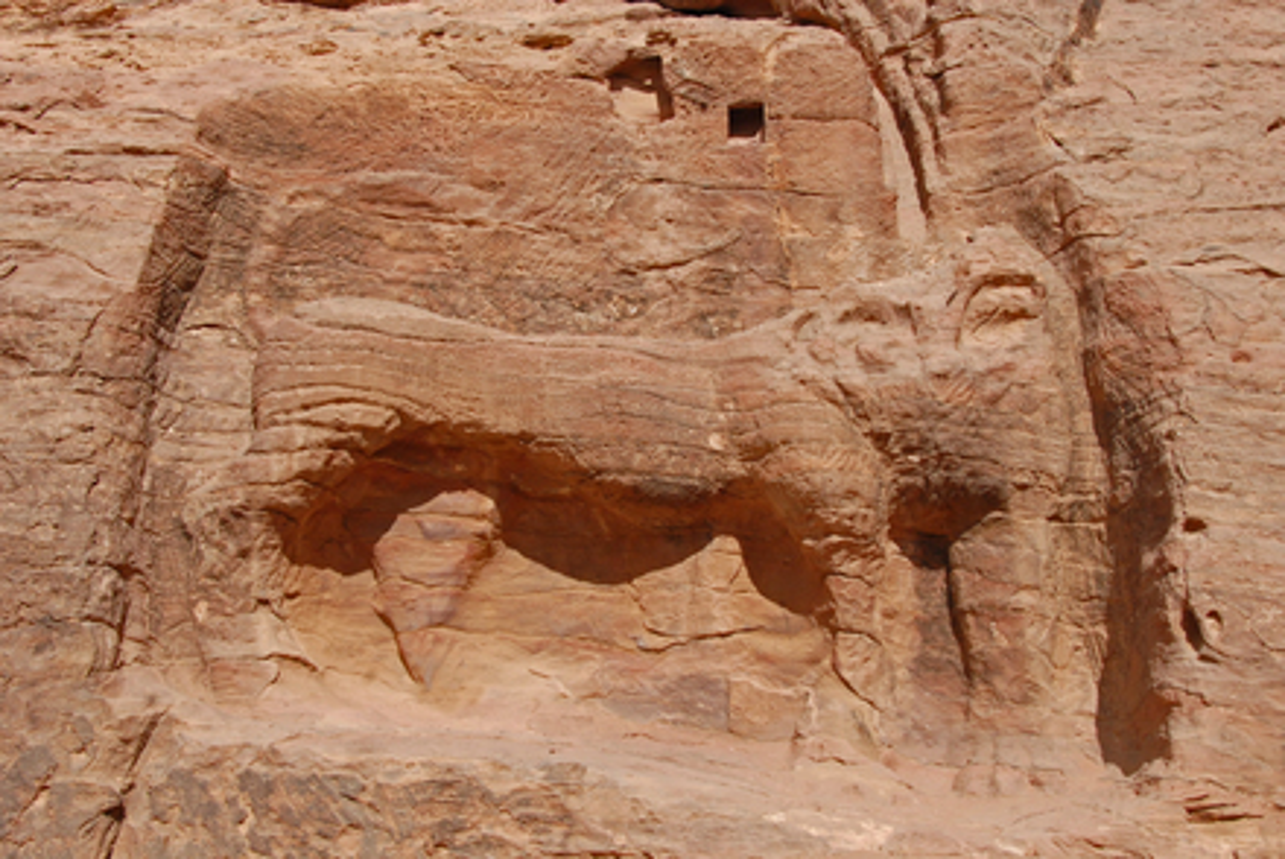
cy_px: 430
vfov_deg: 28.1
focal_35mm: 48
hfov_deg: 41.1
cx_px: 642
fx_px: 1714
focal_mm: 32
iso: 400
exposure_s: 1/640
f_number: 16
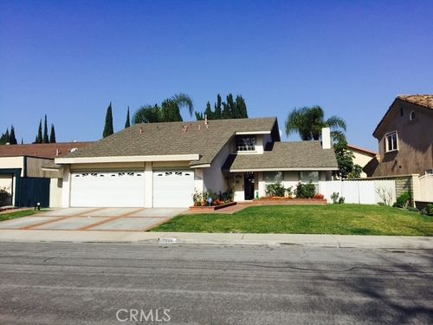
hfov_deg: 61.7
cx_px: 216
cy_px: 162
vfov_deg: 48.2
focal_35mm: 29
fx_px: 363
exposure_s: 1/4405
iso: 32
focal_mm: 4.15
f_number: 2.2
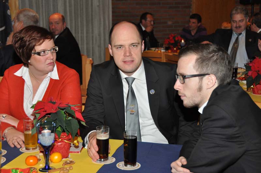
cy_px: 86
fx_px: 478
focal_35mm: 66
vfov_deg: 20.6
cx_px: 130
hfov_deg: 30.6
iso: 800
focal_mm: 44
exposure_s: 1/60
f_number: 4.5
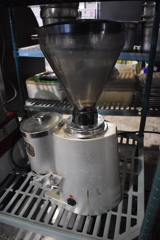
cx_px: 80
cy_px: 120
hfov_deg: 48.0
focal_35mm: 27
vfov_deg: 67.3
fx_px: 180
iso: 3200
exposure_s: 1/125
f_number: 3.5
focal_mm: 18
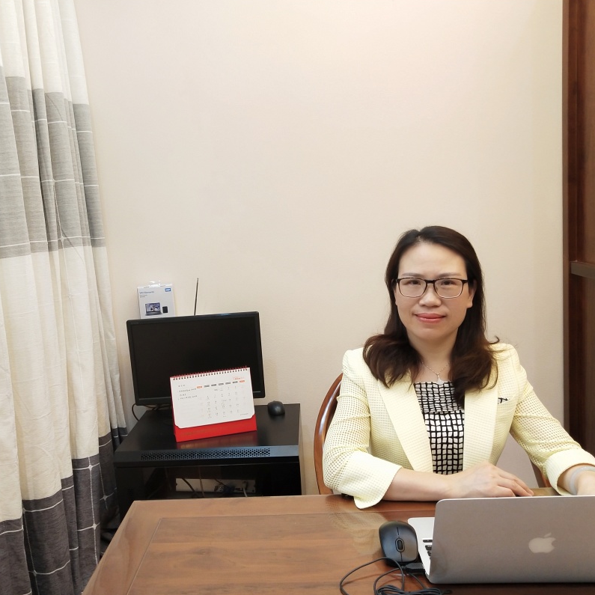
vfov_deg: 46.0
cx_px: 250
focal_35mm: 36
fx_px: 700
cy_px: 298
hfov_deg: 45.9
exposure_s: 1/50
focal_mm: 3.95
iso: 252
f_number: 1.8
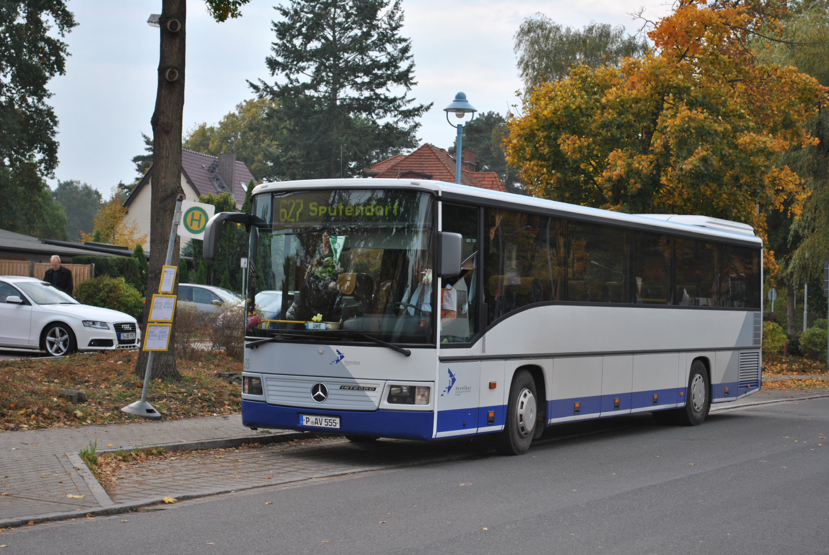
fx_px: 1522
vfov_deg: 20.7
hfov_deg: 30.5
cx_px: 414
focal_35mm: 66
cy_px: 278
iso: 100
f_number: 5.3
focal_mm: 44
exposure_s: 1/250
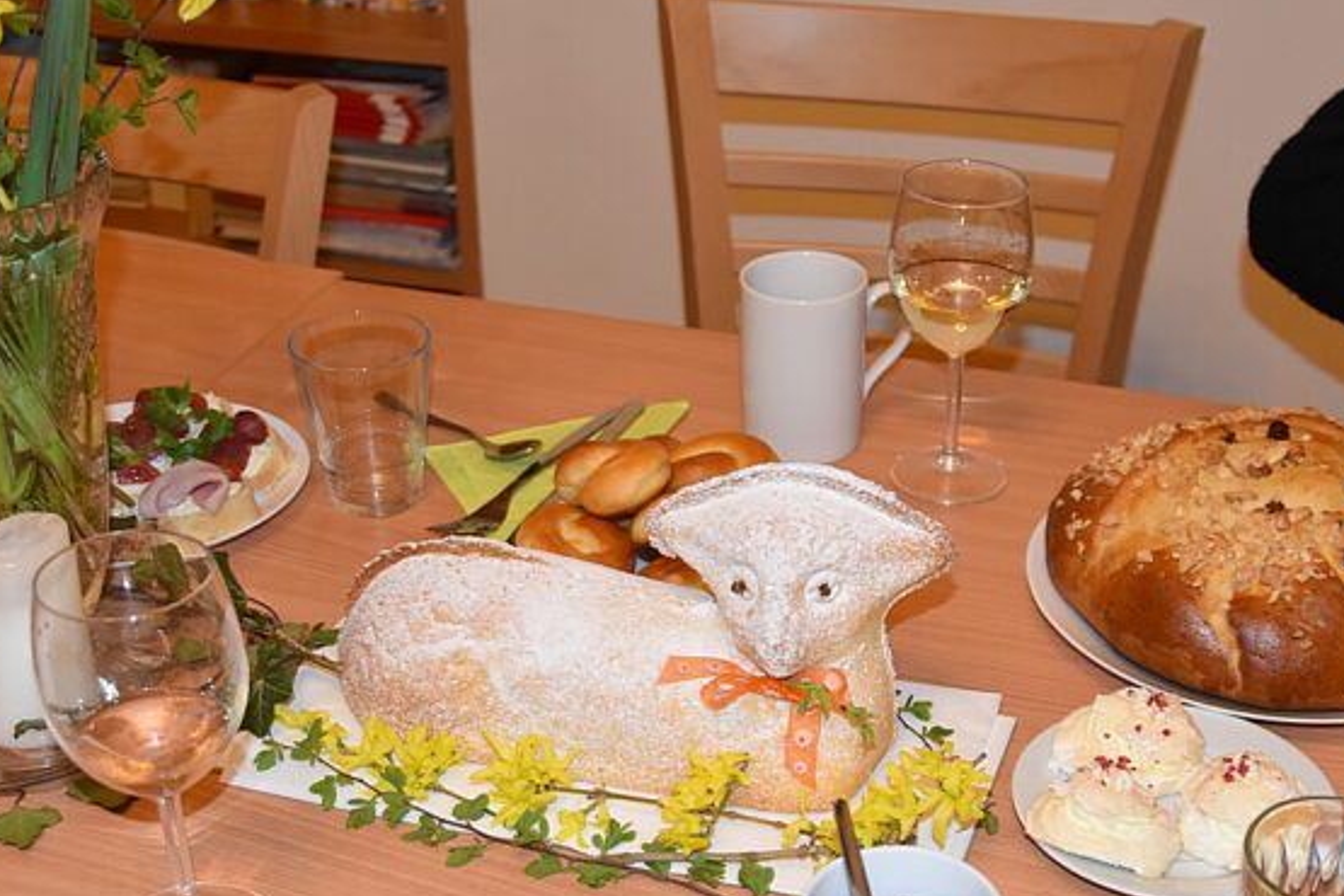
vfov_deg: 24.9
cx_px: 719
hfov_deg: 36.9
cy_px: 602
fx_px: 2016
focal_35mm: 54
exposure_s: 1/60
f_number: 4
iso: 900
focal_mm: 26
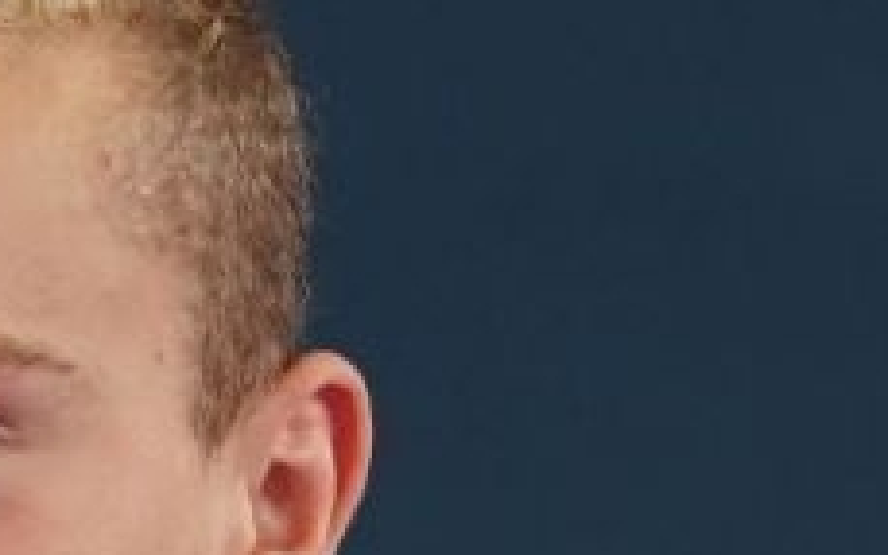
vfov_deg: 0.5
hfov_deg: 0.9
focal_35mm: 2401
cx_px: -535
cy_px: 1358
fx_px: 58092
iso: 640
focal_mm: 200
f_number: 2.8
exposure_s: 1/400
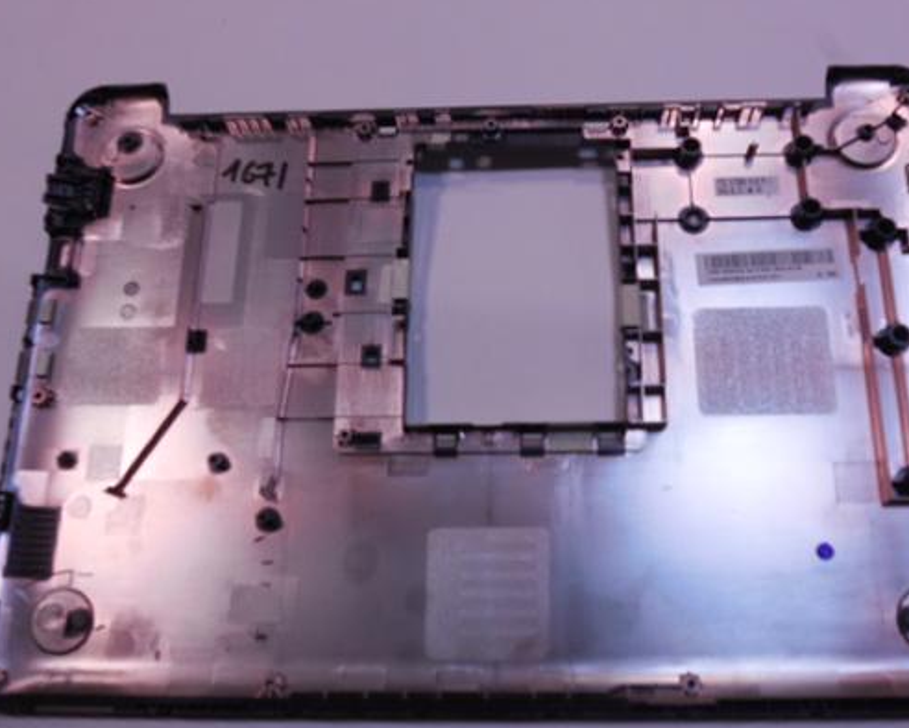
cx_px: 510
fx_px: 888
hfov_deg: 54.1
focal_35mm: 33
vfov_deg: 44.6
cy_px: 373
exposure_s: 1/30
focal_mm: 4.6
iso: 140
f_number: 3.5
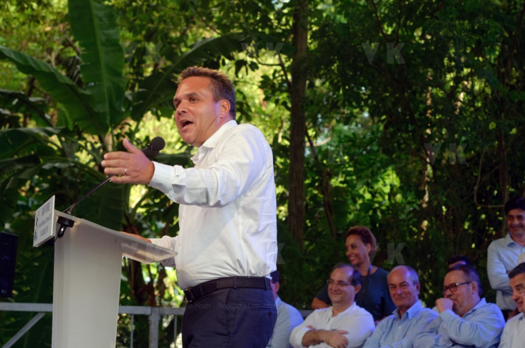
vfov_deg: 13.0
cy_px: 174
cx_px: 262
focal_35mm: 105
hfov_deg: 19.5
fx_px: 1528
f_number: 5
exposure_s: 1/250
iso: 640
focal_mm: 70
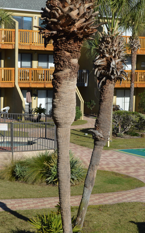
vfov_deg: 21.9
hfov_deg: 13.7
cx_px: 101
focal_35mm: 95
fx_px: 601
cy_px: 115
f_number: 8
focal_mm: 40
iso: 100
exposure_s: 1/250
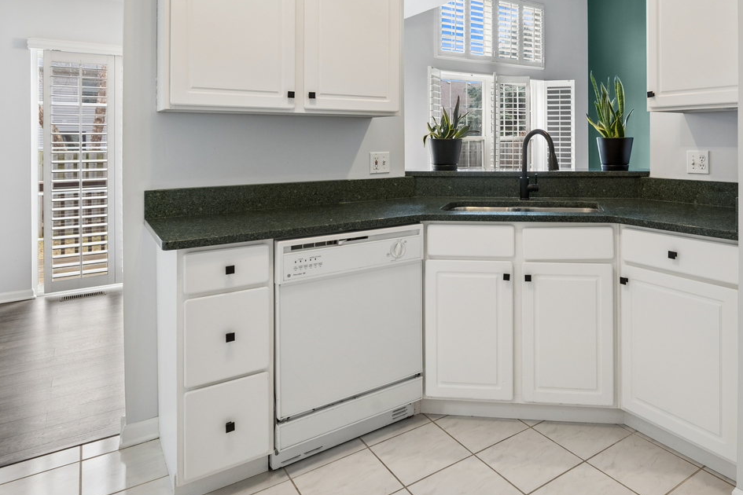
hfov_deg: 71.7
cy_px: 132
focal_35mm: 24
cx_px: 491
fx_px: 495
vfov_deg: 51.2
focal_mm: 14
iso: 200
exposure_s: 1/15
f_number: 8
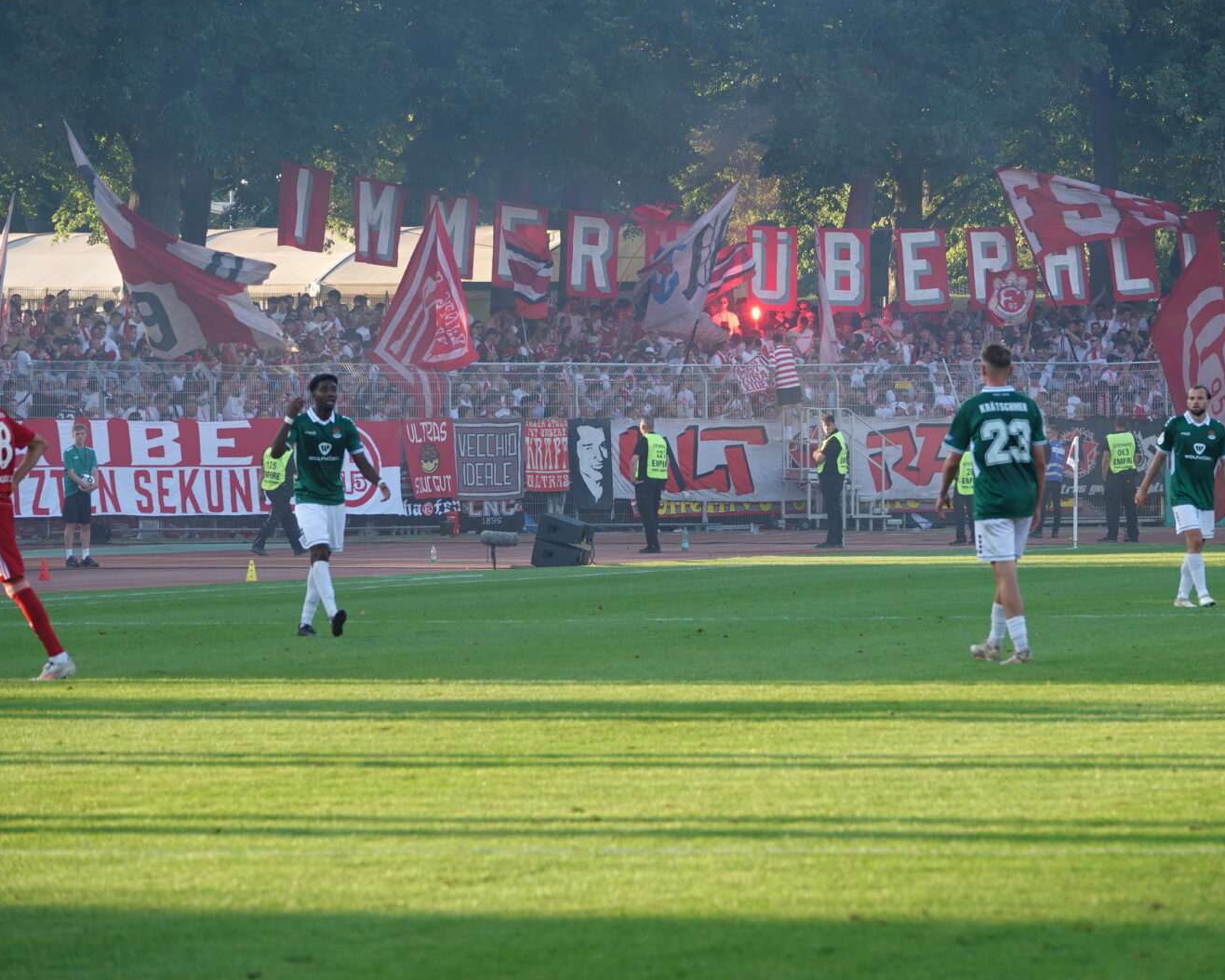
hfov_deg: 8.5
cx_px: 723
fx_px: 8267
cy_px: 488
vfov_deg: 6.8
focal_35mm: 228
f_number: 4
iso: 200
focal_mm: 73.24
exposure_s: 1/200
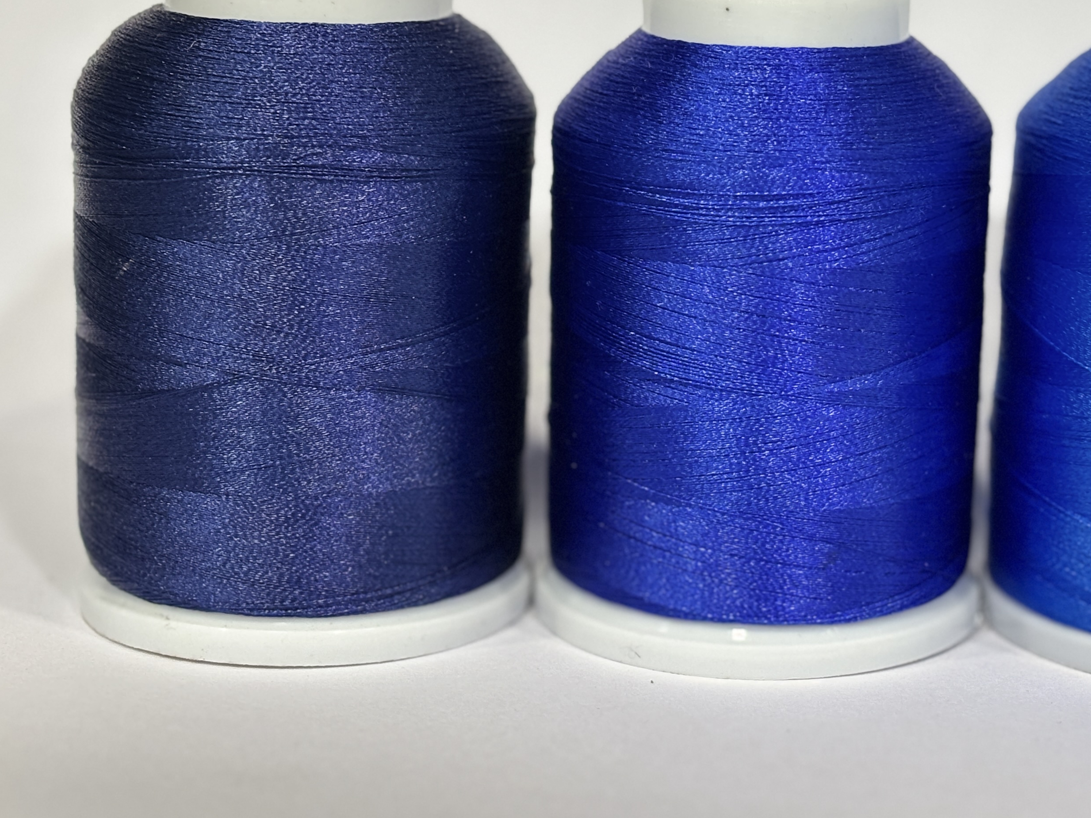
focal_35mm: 85
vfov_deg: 17.3
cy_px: 312
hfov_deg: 22.9
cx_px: 777
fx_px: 2679
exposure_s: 1/33
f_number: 1.6
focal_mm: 5.96
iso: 200
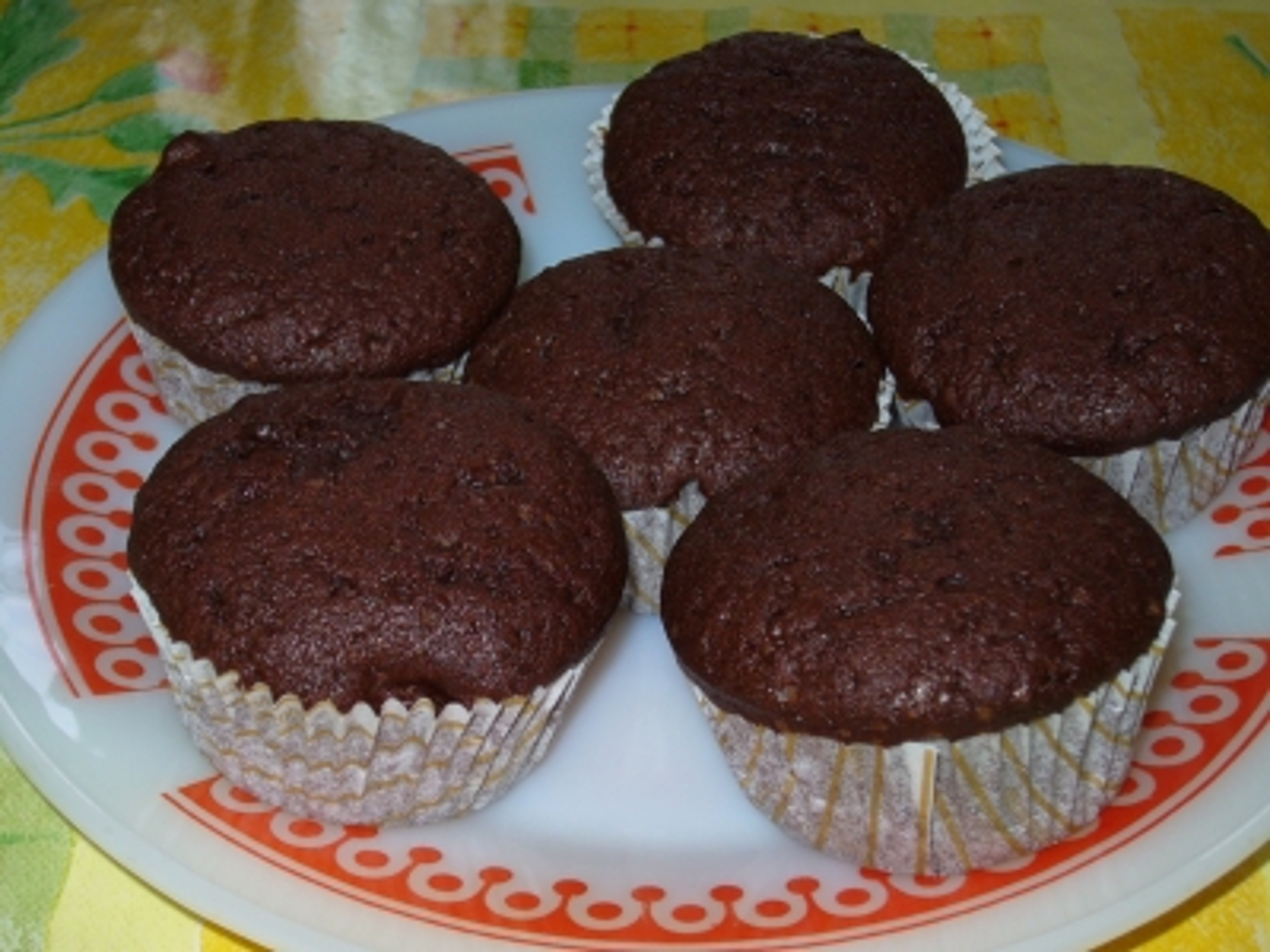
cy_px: 476
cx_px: 635
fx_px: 2421
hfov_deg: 29.4
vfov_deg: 22.3
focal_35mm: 66
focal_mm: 11
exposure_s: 1/60
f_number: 4
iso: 100
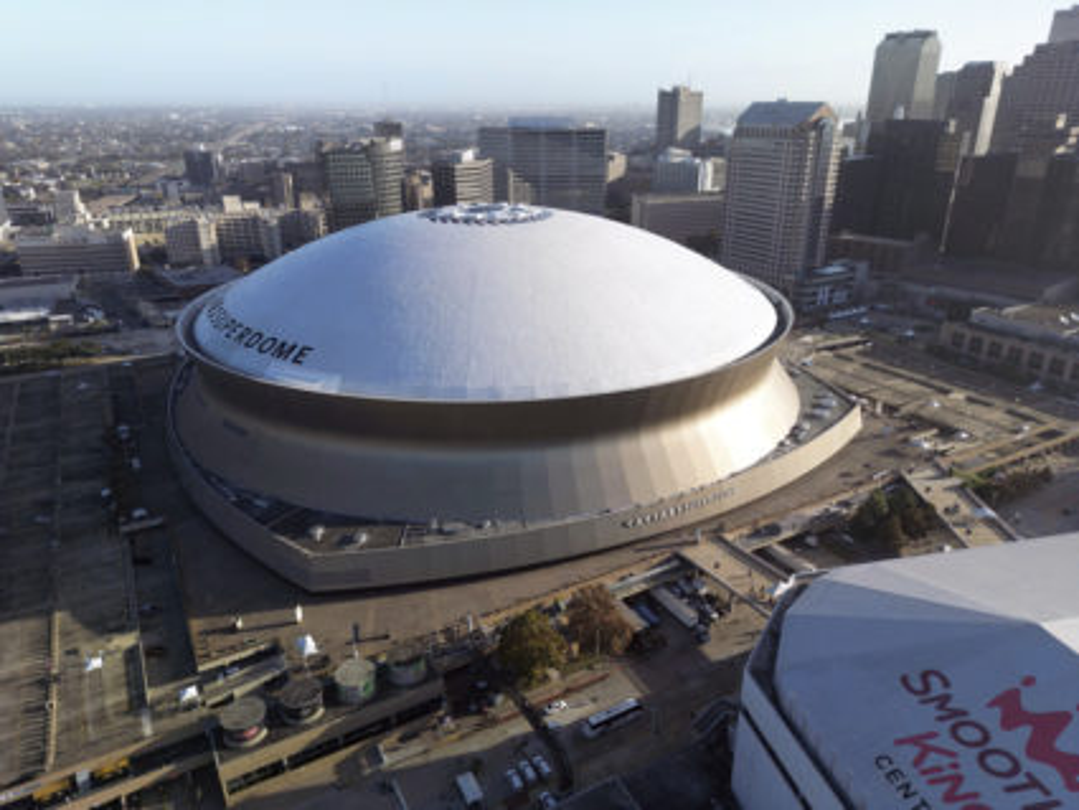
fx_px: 748
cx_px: 540
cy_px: 405
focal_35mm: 24
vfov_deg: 56.8
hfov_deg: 71.6
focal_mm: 6.72
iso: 120
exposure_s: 1/800
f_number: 1.7
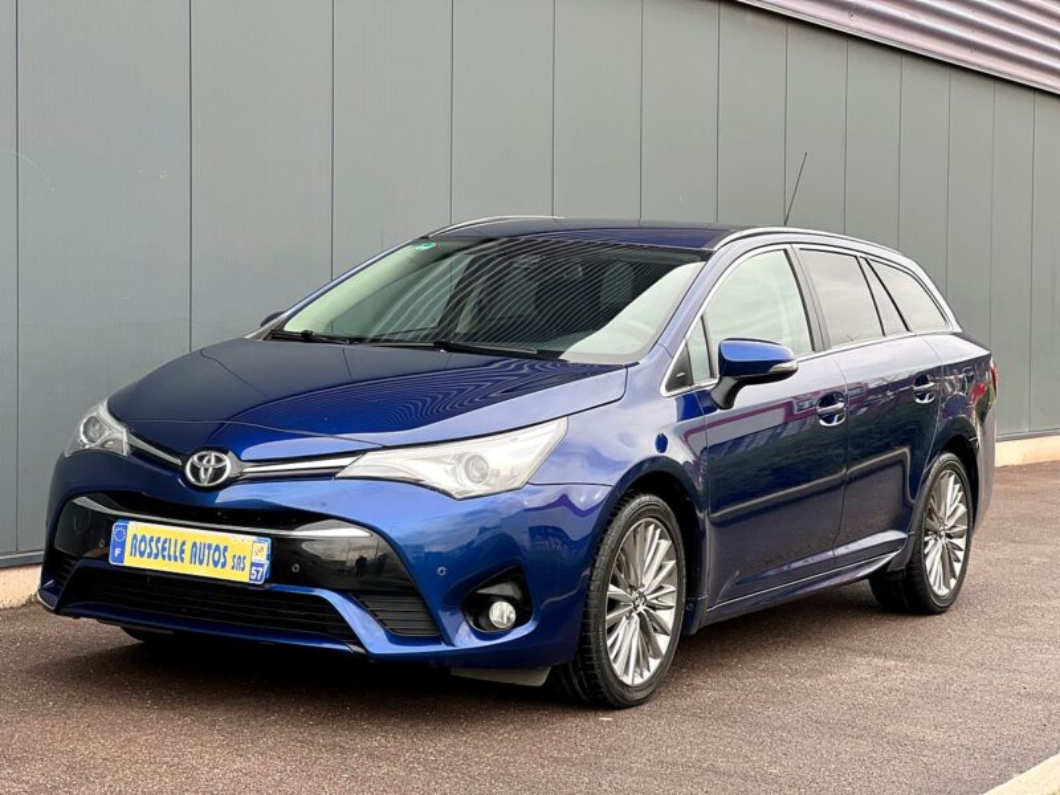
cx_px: 530
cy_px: 398
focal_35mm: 77
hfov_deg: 25.3
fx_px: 2358
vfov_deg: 19.1
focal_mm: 9
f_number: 2.8
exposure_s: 1/121
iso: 80
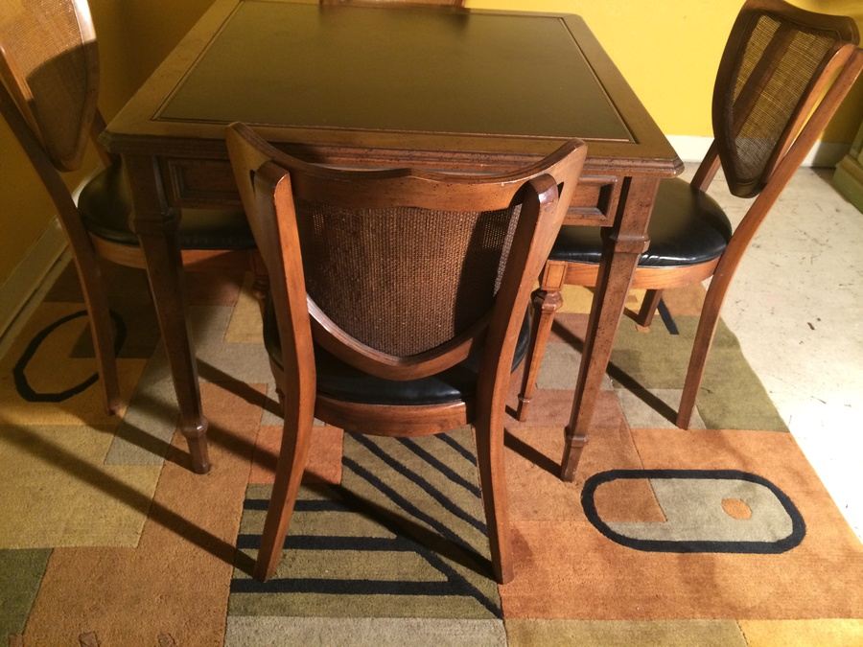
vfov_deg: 46.8
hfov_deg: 60.0
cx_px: 432
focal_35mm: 30
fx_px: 748
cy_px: 324
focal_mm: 4.12
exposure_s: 1/30
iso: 160
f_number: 2.2
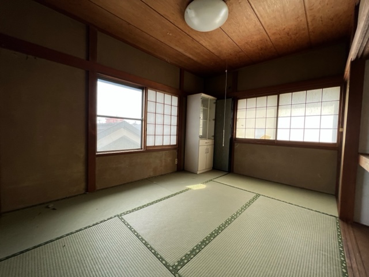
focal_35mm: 13
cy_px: 138
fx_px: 139
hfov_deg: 106.2
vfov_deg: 89.9
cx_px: 184
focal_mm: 1.57
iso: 32
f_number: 1.8
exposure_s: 1/99
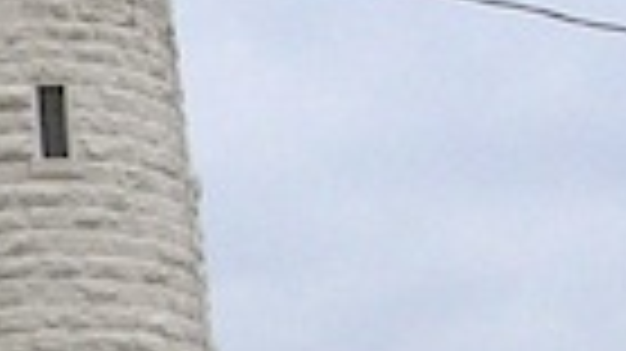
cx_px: -275
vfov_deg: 6.3
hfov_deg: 10.9
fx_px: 3169
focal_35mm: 191
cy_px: 472
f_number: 5.6
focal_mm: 5.8
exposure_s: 1/358
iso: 71
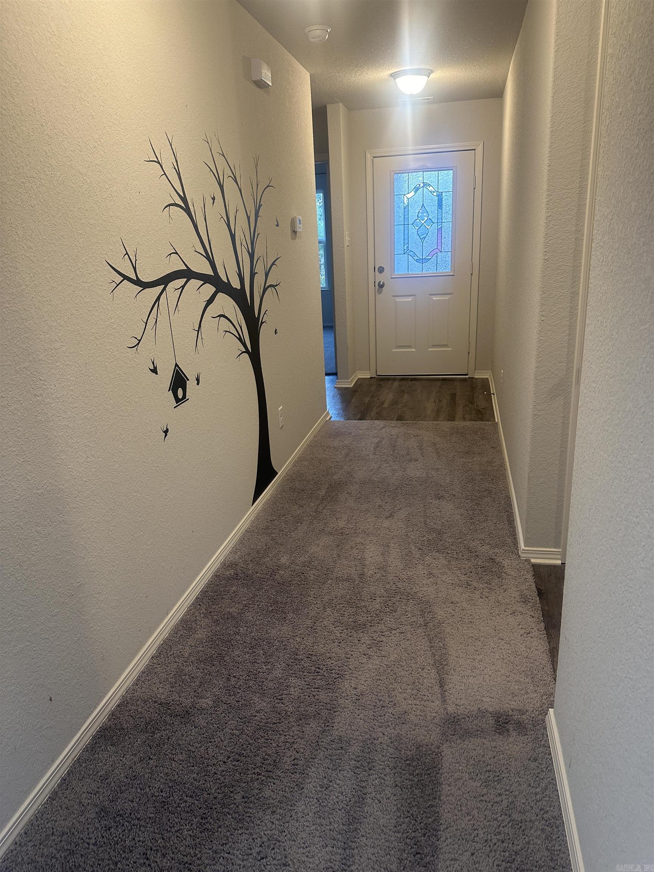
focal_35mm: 24
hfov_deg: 56.8
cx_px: 327
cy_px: 436
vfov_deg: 71.6
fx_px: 605
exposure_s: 1/60
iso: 160
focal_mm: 6.86
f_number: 1.78
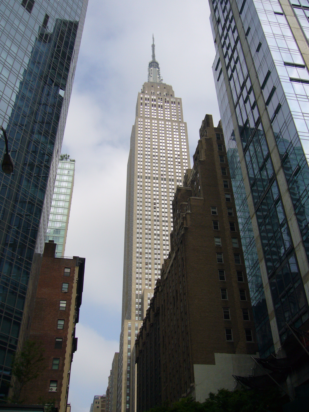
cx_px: 154
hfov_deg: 40.7
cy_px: 206
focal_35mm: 35
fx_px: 417
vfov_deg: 52.6
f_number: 5.6
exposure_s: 1/640
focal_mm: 5.8
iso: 80
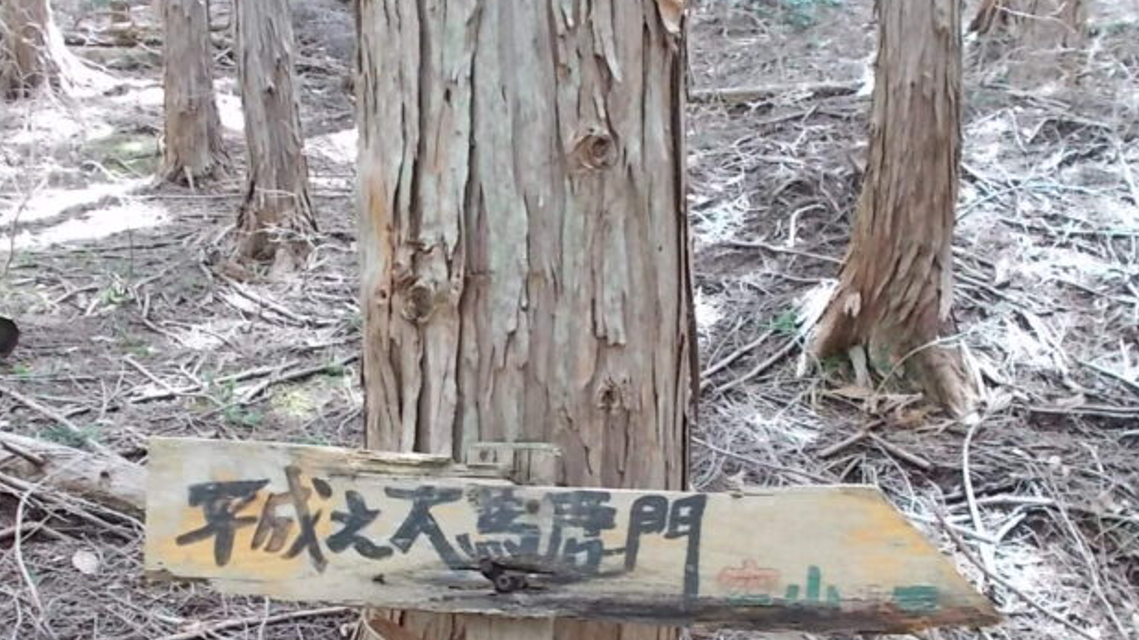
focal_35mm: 47
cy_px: 579
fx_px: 1419
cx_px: 493
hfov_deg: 43.6
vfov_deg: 24.7
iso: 160
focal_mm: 4.6
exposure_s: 1/25
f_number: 3.2
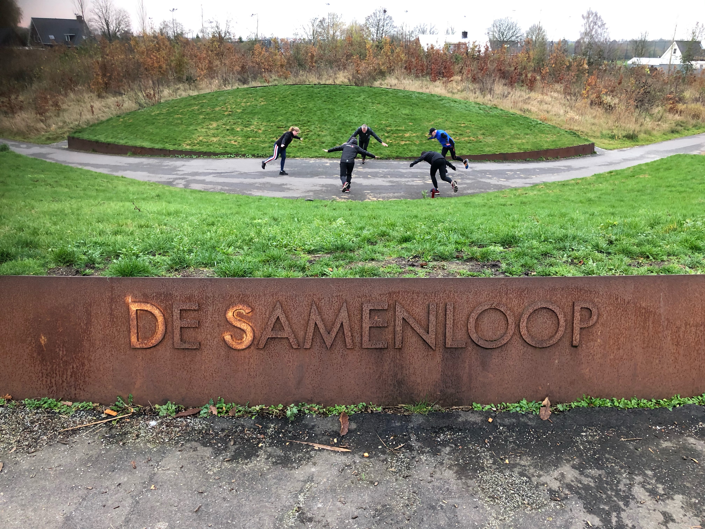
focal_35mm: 28
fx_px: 570
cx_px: 352
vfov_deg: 49.7
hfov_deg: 63.4
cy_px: 264
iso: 32
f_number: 1.8
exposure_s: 1/30
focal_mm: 3.99
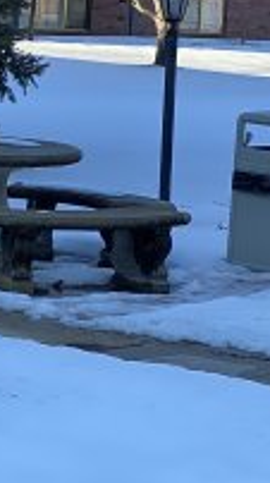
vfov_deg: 12.5
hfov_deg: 6.8
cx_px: -299
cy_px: 233
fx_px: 2198
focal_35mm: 172
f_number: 2
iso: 20
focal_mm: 6
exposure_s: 1/292
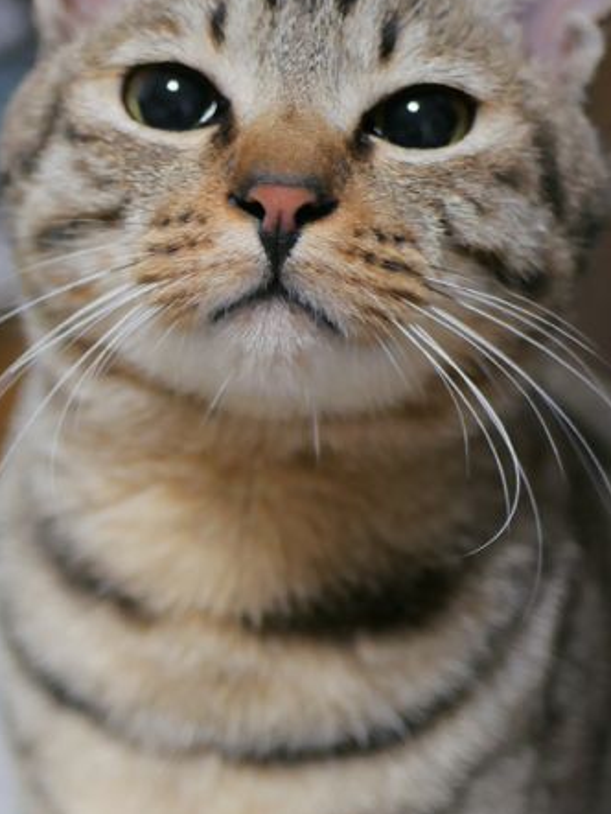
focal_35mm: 113
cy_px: 669
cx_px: 64
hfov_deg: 13.0
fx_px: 2657
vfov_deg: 17.2
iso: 200
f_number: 1.7
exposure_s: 1/60
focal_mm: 25
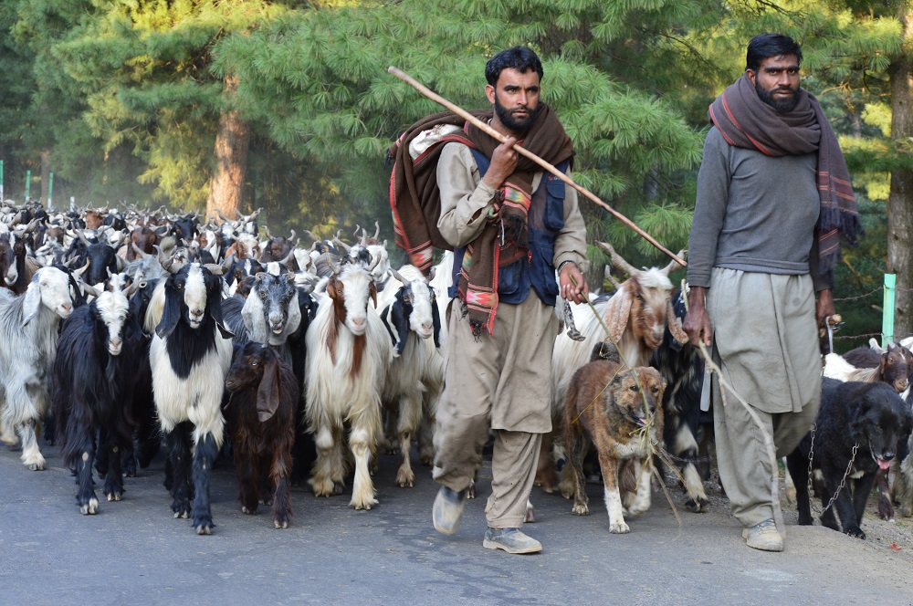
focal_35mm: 82
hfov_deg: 24.6
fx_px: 2090
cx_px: 456
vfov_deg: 16.5
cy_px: 303
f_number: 8
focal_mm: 55
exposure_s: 1/50
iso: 400
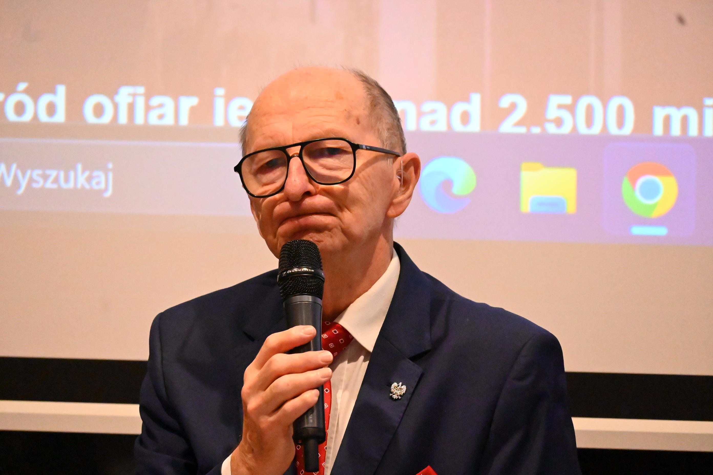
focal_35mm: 270
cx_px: 356
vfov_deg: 5.1
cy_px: 238
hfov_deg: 7.6
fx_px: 5347
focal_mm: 180
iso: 20000
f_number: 5.6
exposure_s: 1/500
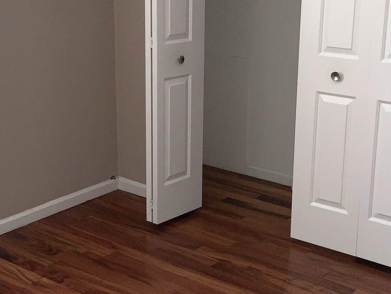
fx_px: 723
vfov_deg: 22.9
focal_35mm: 64
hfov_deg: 30.3
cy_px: 139
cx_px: 204
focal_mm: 3
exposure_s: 1/87
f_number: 1.8
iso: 16
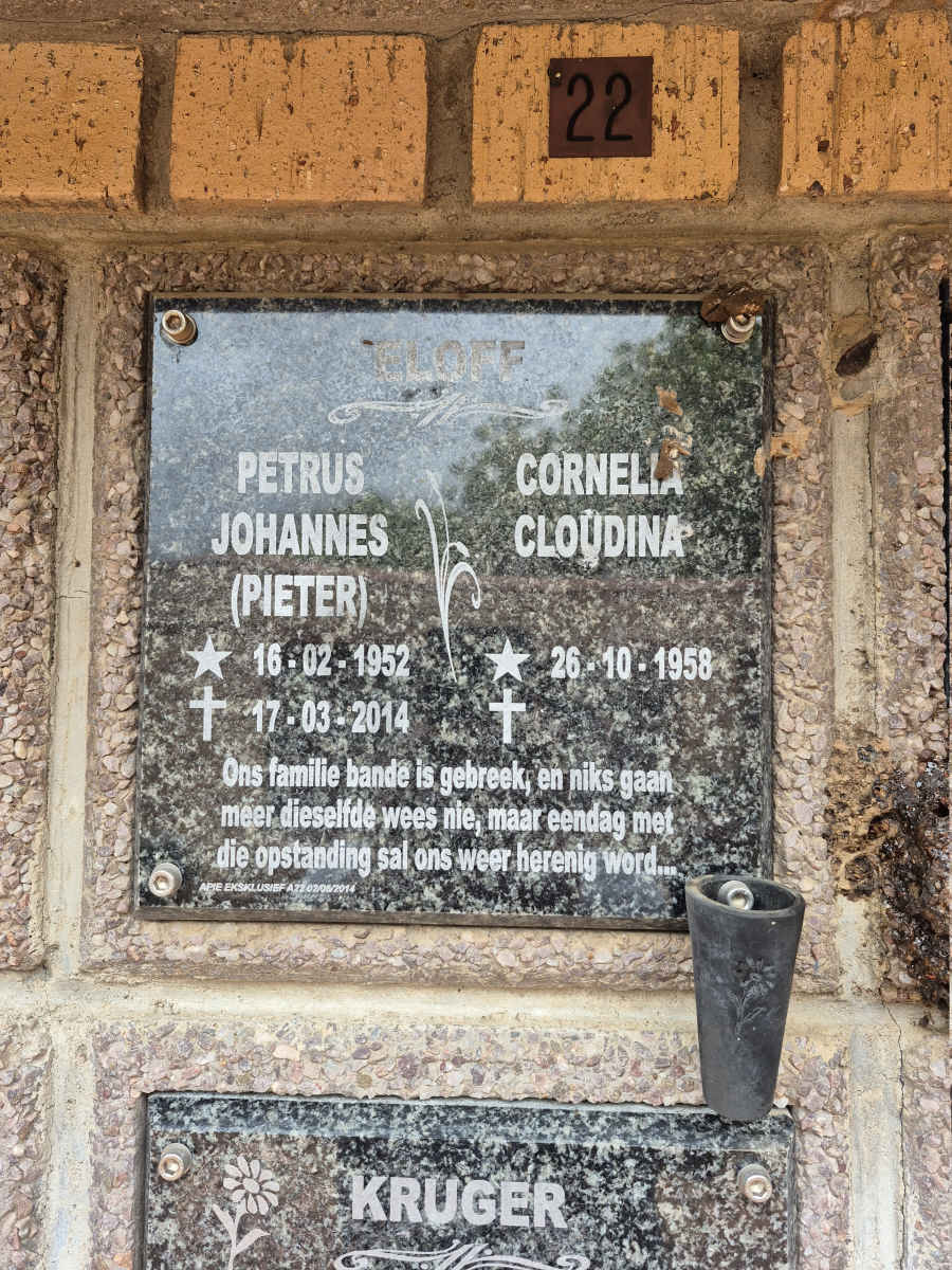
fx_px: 843
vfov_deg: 73.9
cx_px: 476
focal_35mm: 23
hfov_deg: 58.9
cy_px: 635
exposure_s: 1/180
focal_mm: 5.4
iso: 100
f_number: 1.8
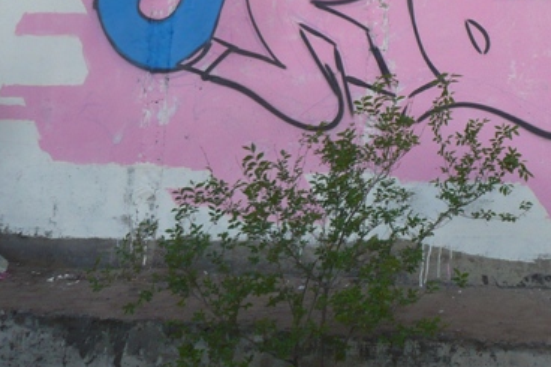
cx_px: 439
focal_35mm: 66
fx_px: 1010
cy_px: 66
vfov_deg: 20.3
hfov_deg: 29.8
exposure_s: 1/500
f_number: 2.8
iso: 100
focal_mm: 5.8
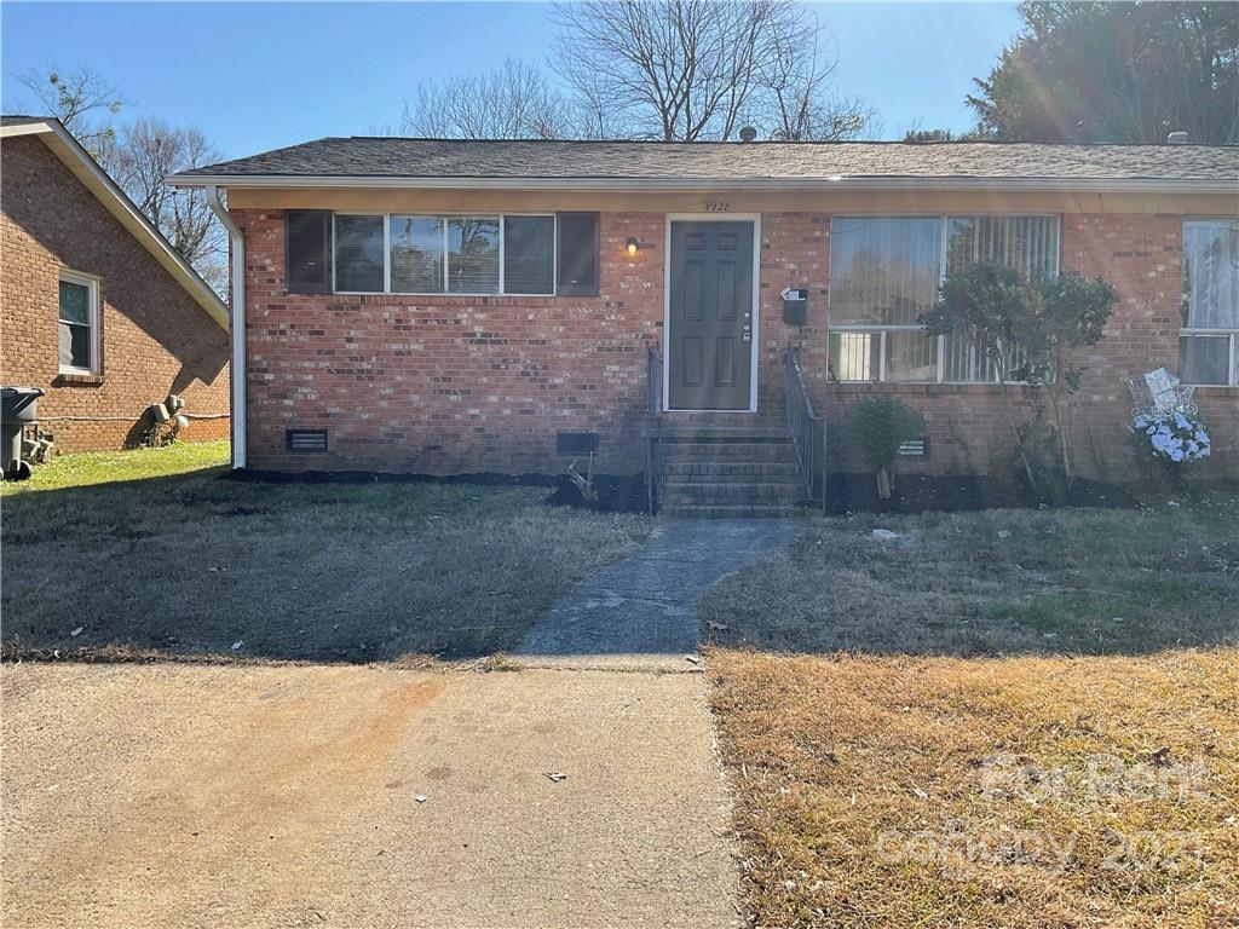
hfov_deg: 61.7
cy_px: 464
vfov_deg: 48.2
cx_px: 620
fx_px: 1038
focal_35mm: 29
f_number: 1.8
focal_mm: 3
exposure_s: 1/1098
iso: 16
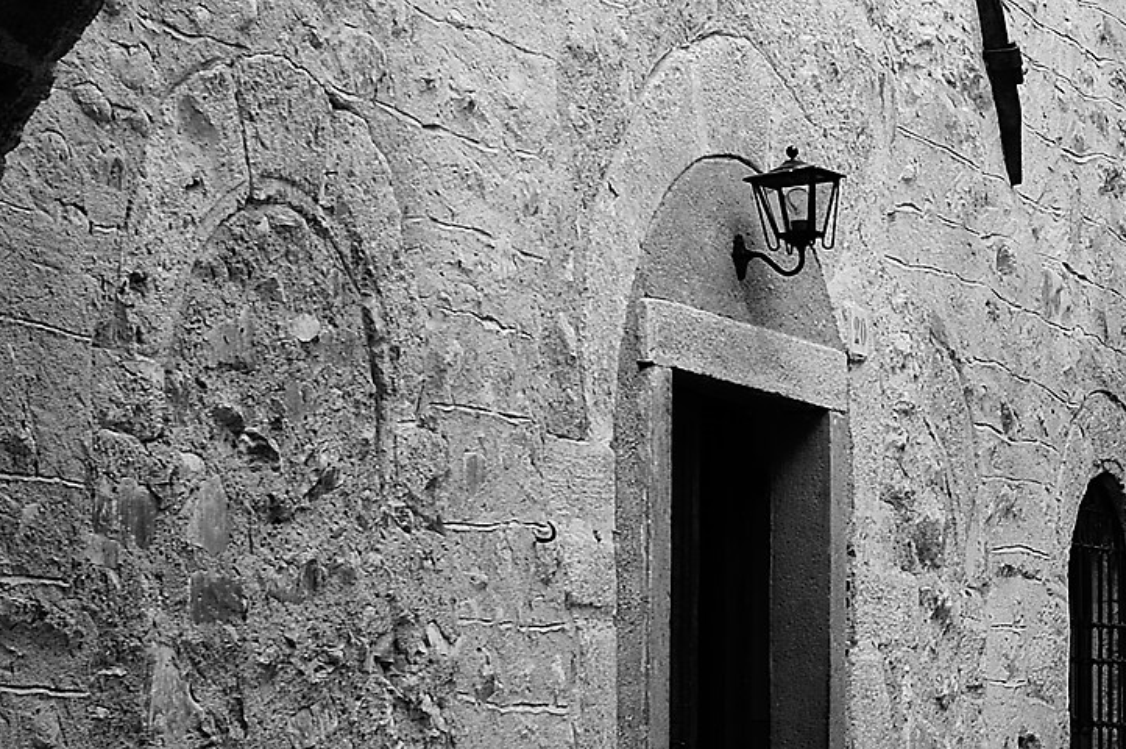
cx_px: 1425
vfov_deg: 10.3
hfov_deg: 14.8
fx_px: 4156
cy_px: 459
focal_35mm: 133
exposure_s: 1/30
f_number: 7.1
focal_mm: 40
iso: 200
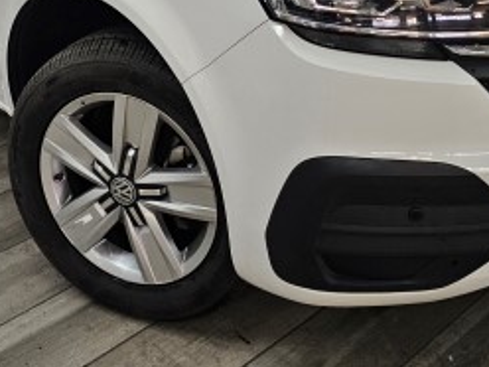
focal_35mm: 60
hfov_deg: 32.1
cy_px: -99
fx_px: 848
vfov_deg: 22.1
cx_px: 203
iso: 200
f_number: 1.7
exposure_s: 1/100
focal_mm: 6.3
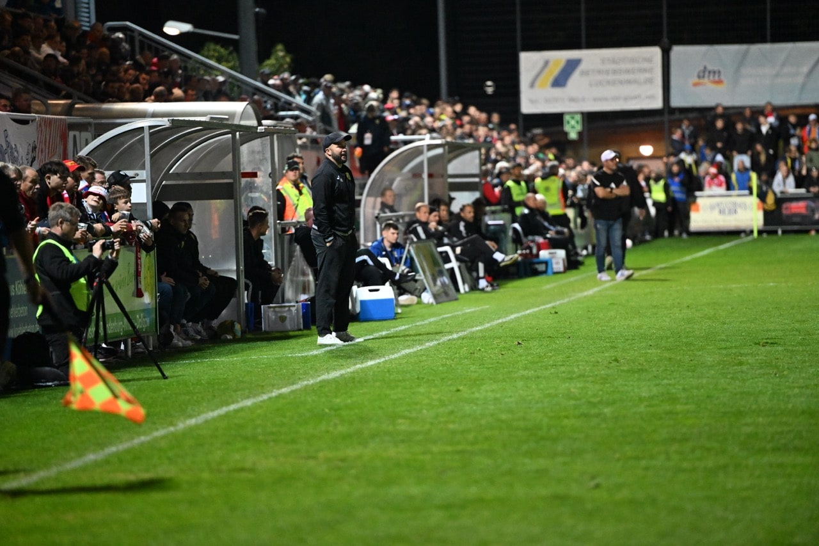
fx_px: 4549
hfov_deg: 10.3
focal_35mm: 200
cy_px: 273
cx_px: 410
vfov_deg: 6.9
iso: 10000
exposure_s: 1/1000
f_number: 2.8
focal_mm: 200
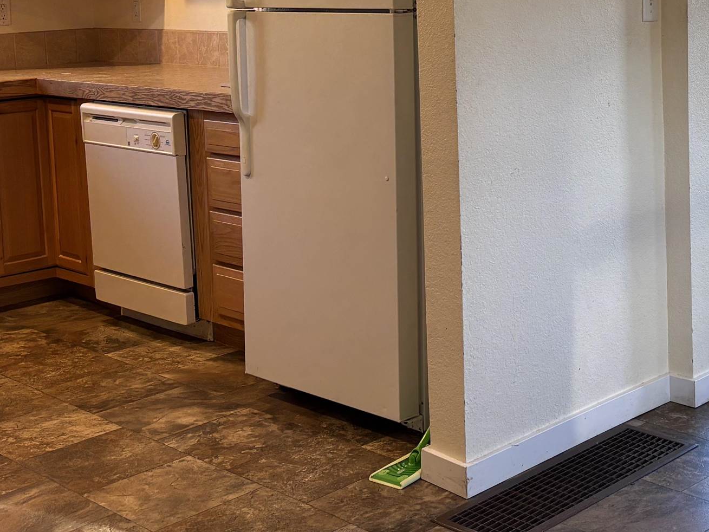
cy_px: 99
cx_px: 493
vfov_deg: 23.6
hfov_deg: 31.3
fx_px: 1250
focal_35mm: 61
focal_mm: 5.96
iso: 80
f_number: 1.6
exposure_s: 1/60
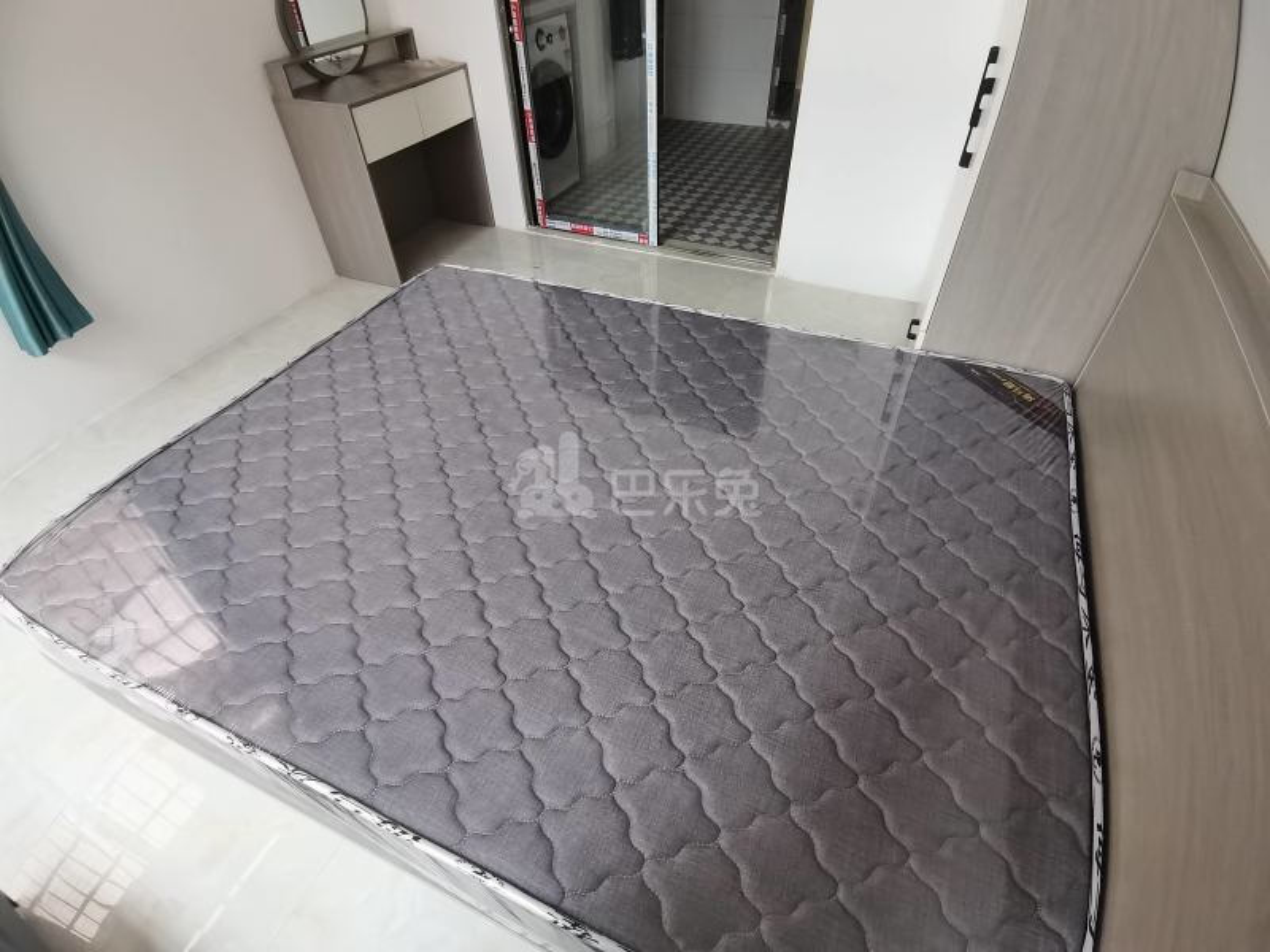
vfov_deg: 74.7
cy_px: 476
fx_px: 624
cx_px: 635
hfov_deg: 91.0
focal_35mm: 17
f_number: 2.4
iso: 50
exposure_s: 1/50
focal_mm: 1.78
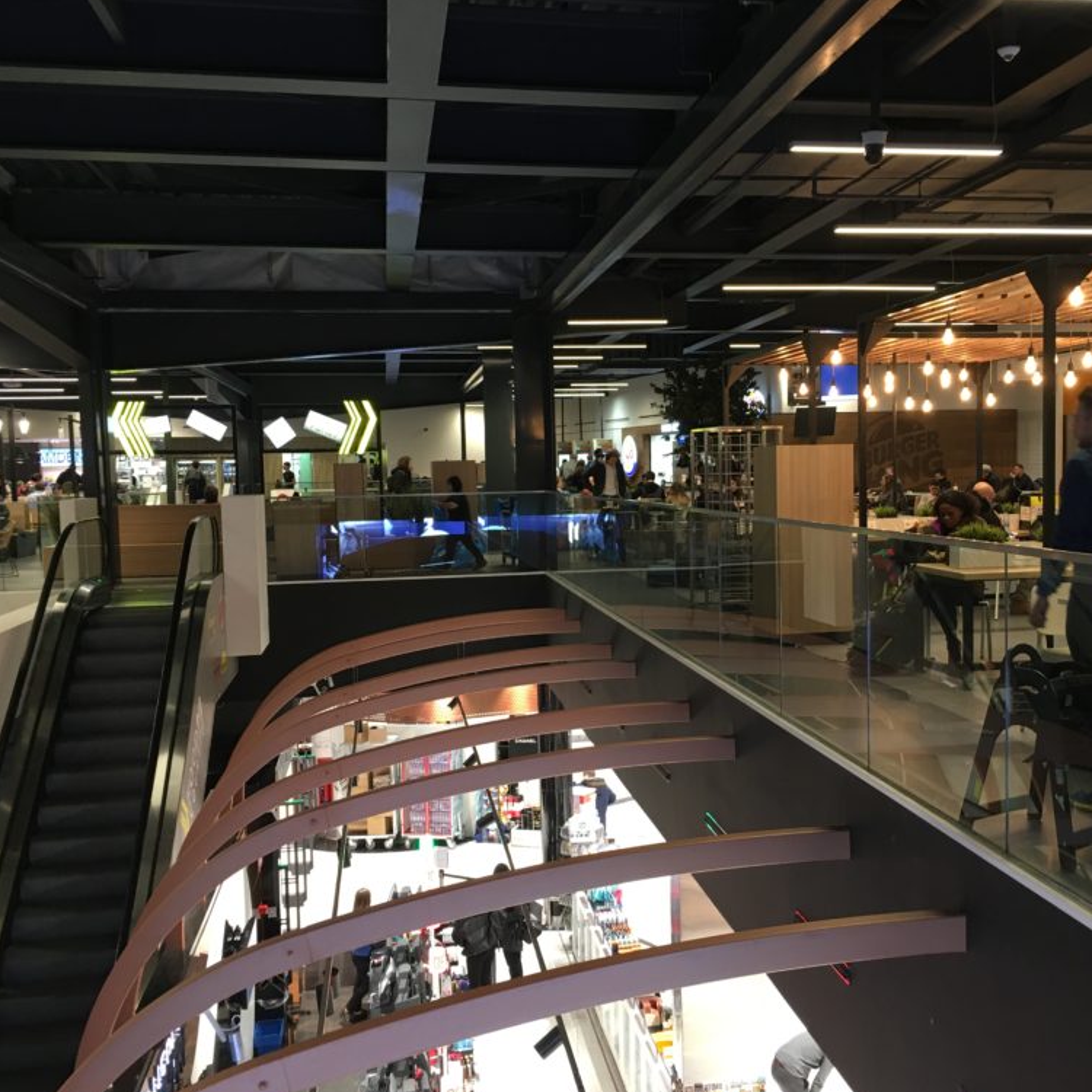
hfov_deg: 47.0
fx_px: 1249
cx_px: 649
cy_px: 555
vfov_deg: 47.2
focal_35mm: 35
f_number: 2.2
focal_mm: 4.15
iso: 64
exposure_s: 1/17
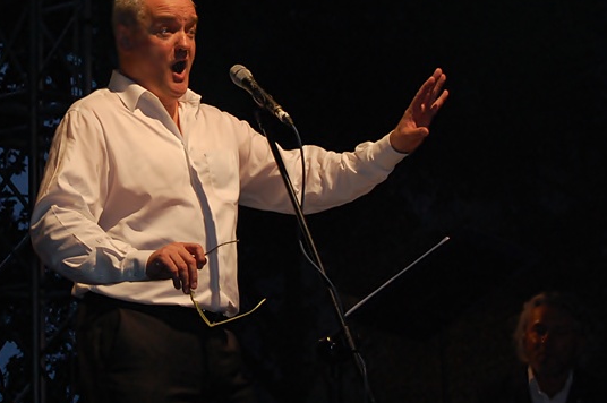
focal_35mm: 108
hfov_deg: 19.0
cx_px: 366
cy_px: 229
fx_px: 1813
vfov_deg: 12.7
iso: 800
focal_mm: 55
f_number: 5.6
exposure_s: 1/80
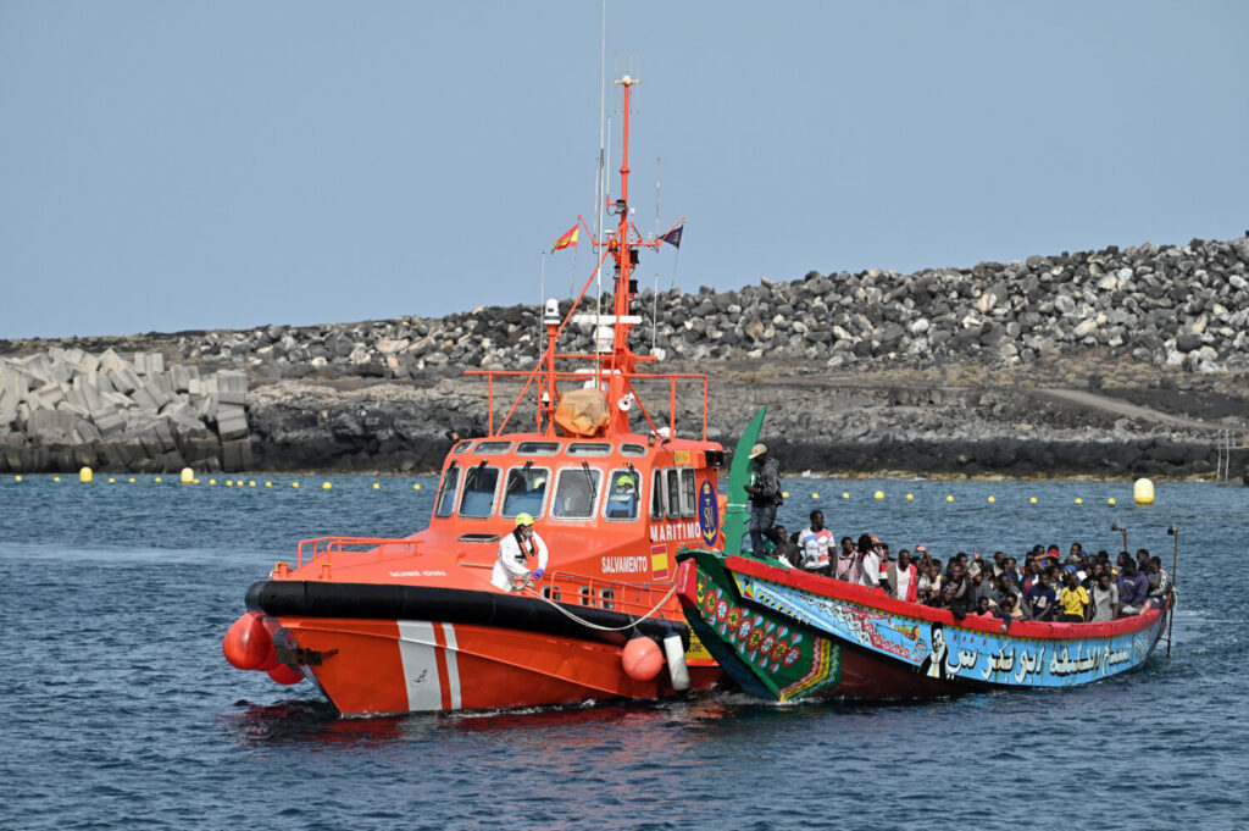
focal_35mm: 180
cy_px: 416
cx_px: 624
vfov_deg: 7.6
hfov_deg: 11.4
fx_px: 6240
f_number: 5.6
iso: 400
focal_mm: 180
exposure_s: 1/3200
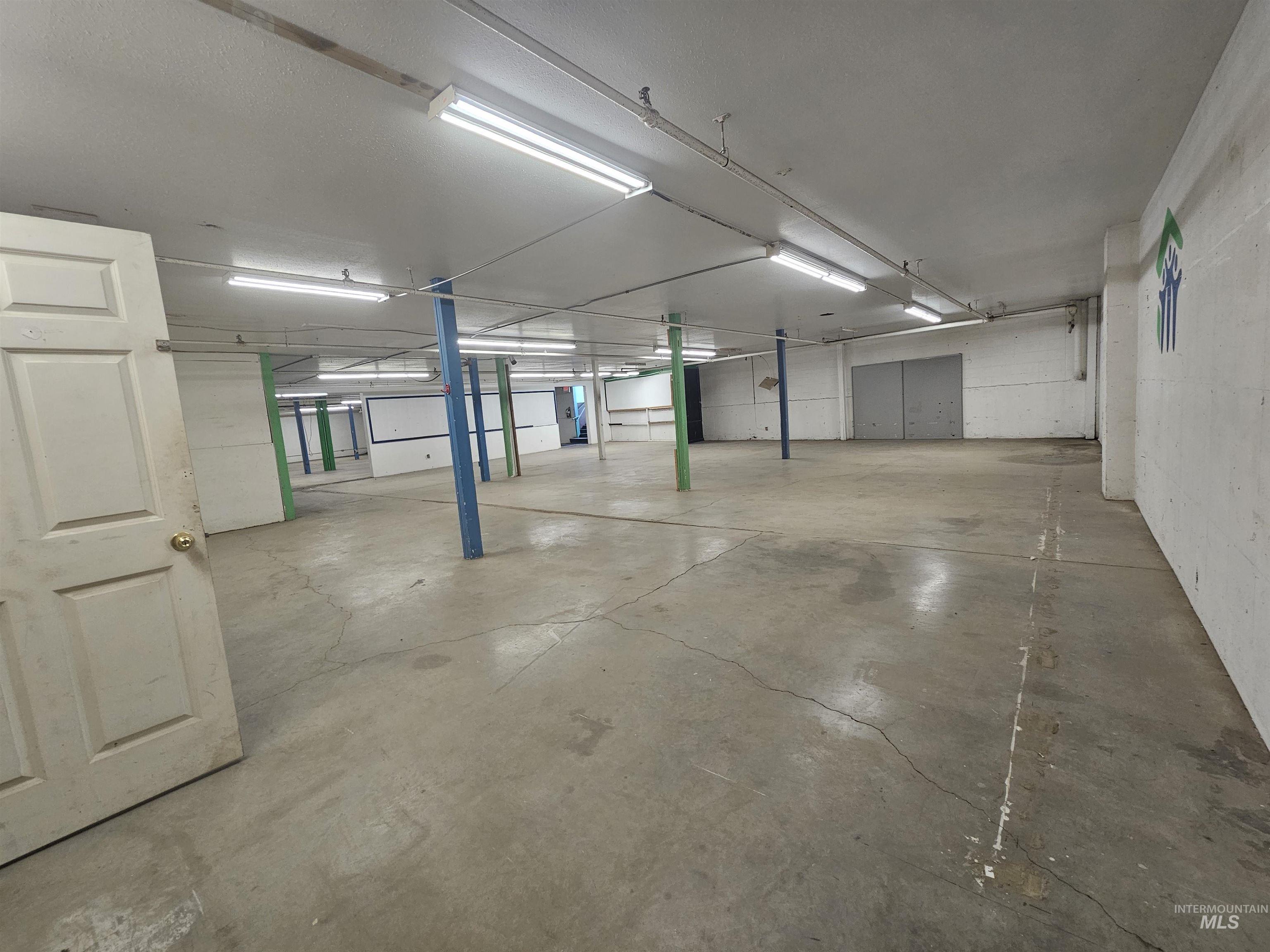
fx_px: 477
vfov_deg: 89.9
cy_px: 476
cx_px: 635
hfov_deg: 106.2
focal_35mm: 13
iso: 125
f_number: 2.2
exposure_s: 1/60
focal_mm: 2.2
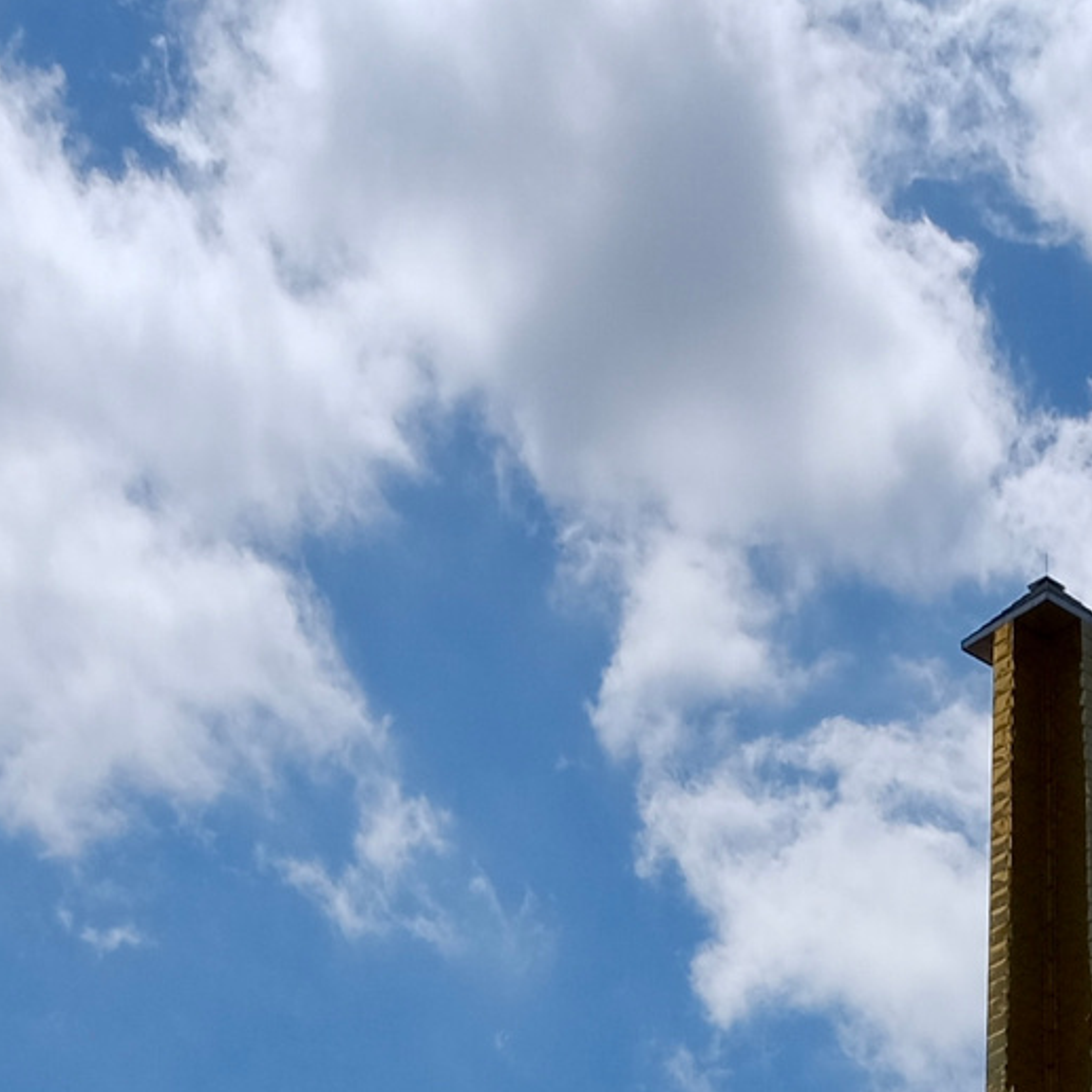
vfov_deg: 15.7
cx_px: 1058
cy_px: 1682
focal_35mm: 101
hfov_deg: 16.9
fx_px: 3605
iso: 160
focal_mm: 16
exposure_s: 1/850
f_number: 8
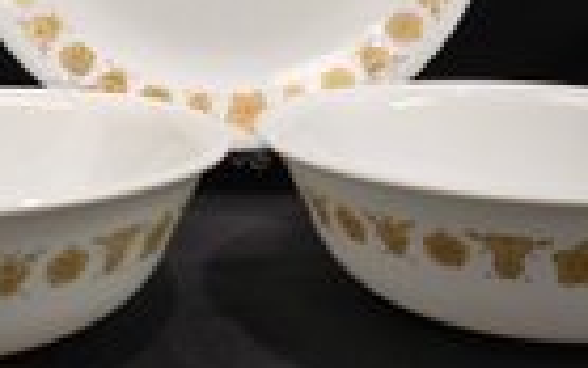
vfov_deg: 21.3
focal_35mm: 60
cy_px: 49
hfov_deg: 33.7
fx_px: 962
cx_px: 201
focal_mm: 6.3
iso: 400
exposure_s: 1/120
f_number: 1.7
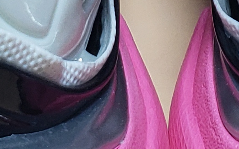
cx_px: 135
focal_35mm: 213
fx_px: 1387
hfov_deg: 9.8
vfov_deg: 6.0
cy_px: -156
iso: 50
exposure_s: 1/374
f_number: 1.5
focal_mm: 4.3
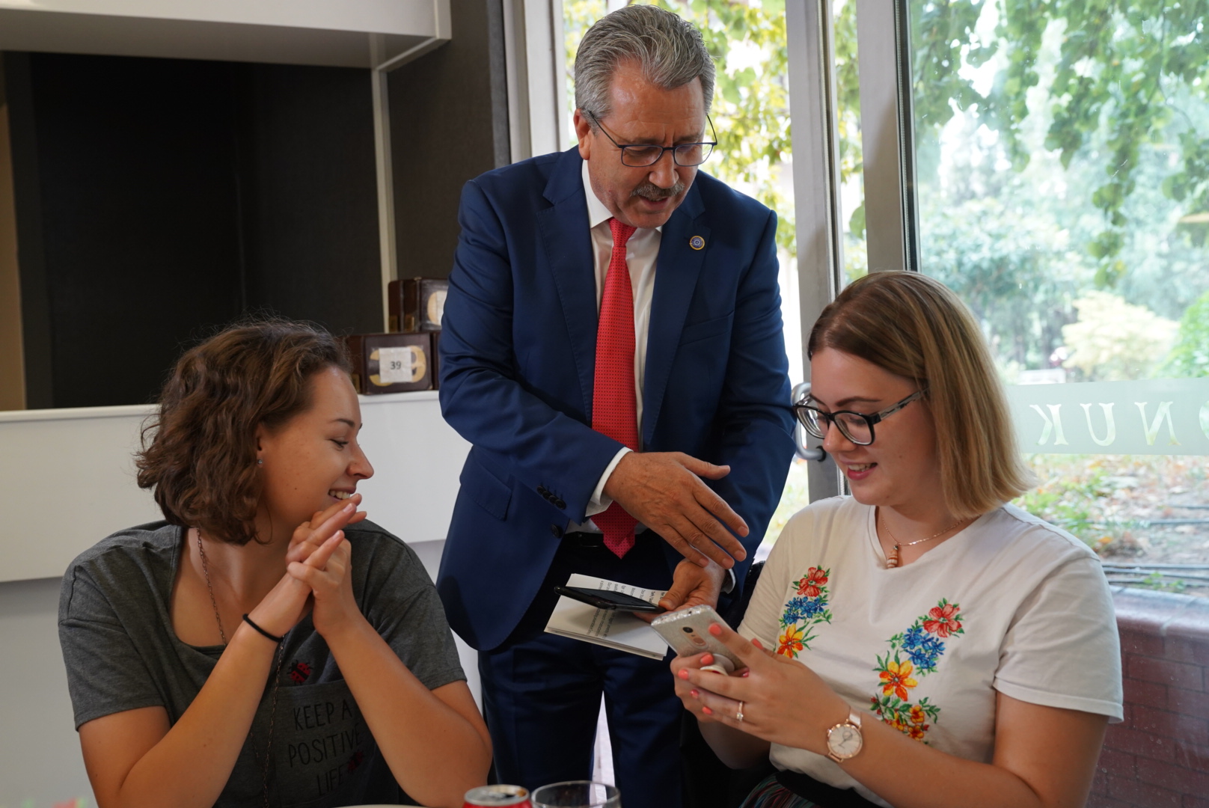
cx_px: 604
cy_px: 404
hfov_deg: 48.4
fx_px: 1344
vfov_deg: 33.5
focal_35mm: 40
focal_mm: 40
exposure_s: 1/200
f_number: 4.5
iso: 1600
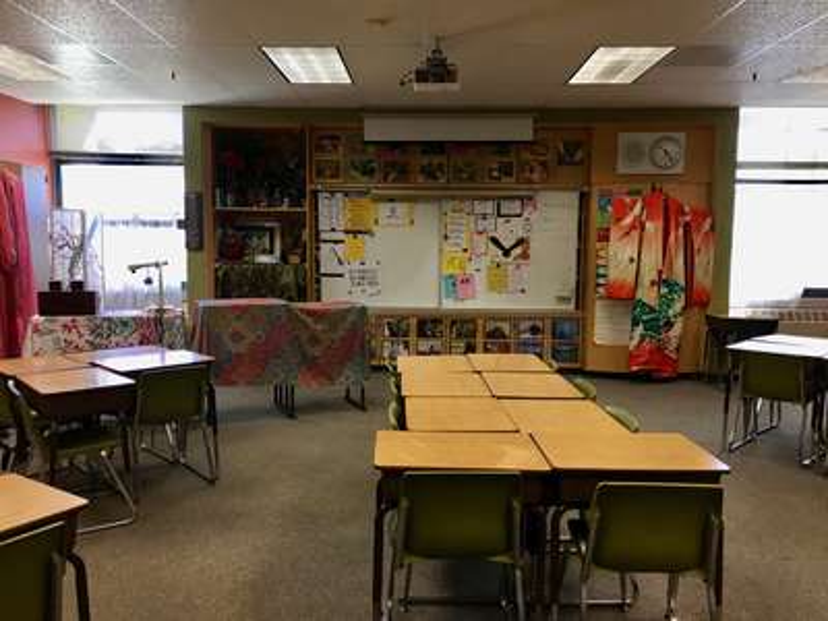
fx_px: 694
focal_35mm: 29
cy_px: 310
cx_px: 414
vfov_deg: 48.2
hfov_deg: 61.7
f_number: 2.2
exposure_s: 1/15
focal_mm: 4.15
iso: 32
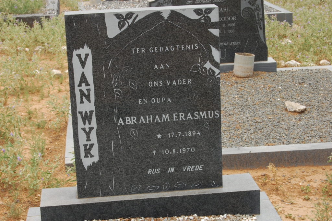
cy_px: 110
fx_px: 760
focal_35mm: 82
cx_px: 166
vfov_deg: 16.5
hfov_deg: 24.6
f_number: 14
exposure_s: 1/40
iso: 200
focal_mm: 55
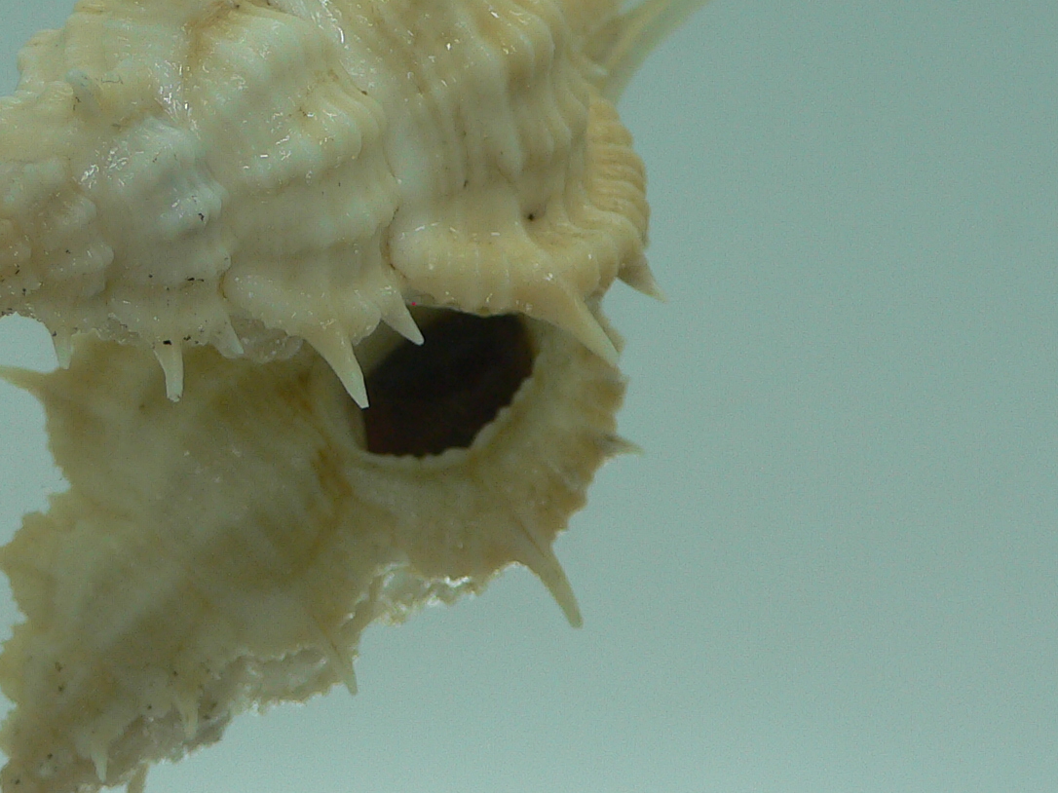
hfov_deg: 29.5
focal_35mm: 65
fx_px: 1986
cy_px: 159
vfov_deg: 22.3
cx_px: 304
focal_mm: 4.6
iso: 80
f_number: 2.8
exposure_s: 1/80
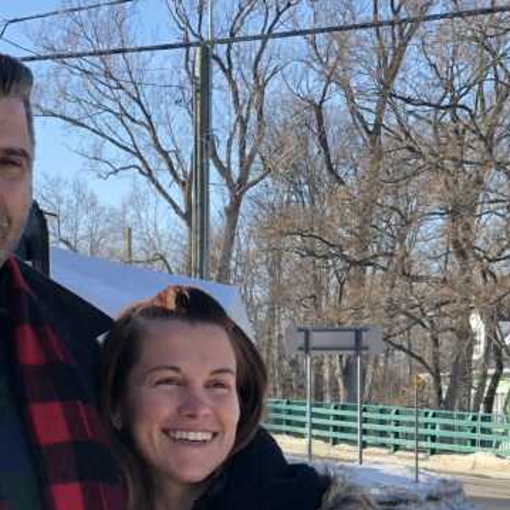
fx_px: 2184
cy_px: 636
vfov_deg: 12.9
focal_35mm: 131
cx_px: 111
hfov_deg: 13.3
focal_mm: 6
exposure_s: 1/233
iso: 16
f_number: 2.4
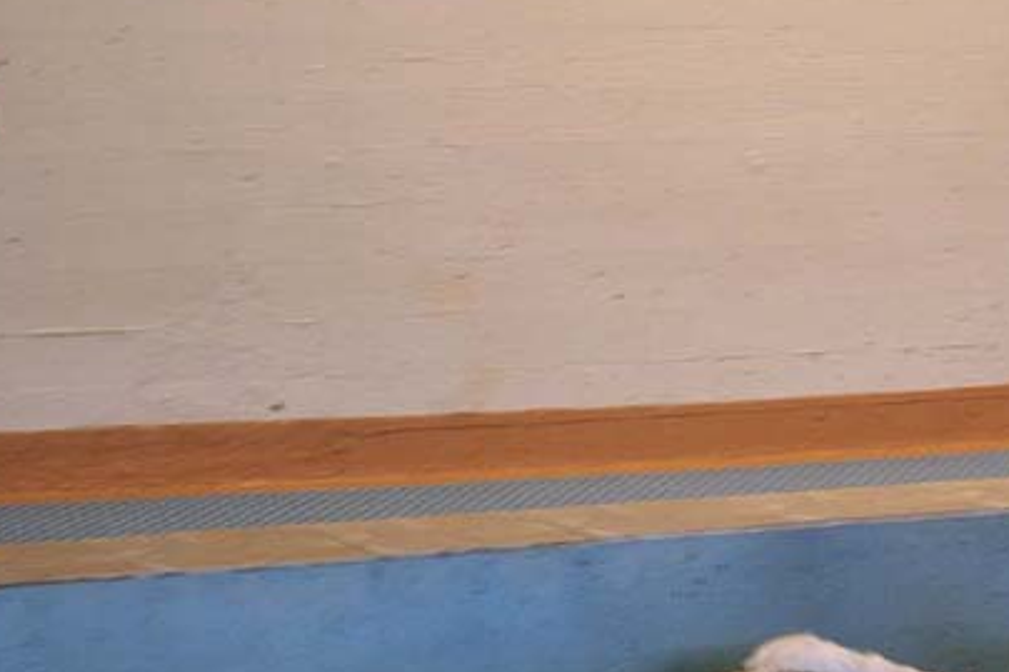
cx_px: 964
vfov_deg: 6.6
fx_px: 5827
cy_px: 511
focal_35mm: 208
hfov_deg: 9.8
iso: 400
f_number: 5.6
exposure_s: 1/20
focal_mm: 70
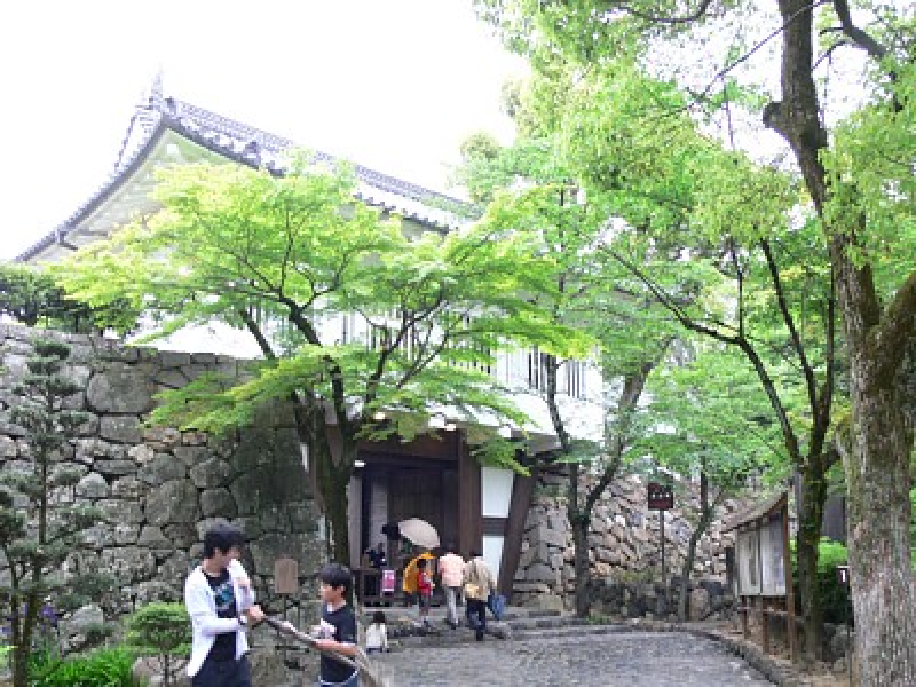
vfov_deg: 40.7
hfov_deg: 52.6
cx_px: 458
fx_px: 926
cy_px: 344
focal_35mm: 35
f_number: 2.8
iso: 80
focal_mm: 7.4
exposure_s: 1/30
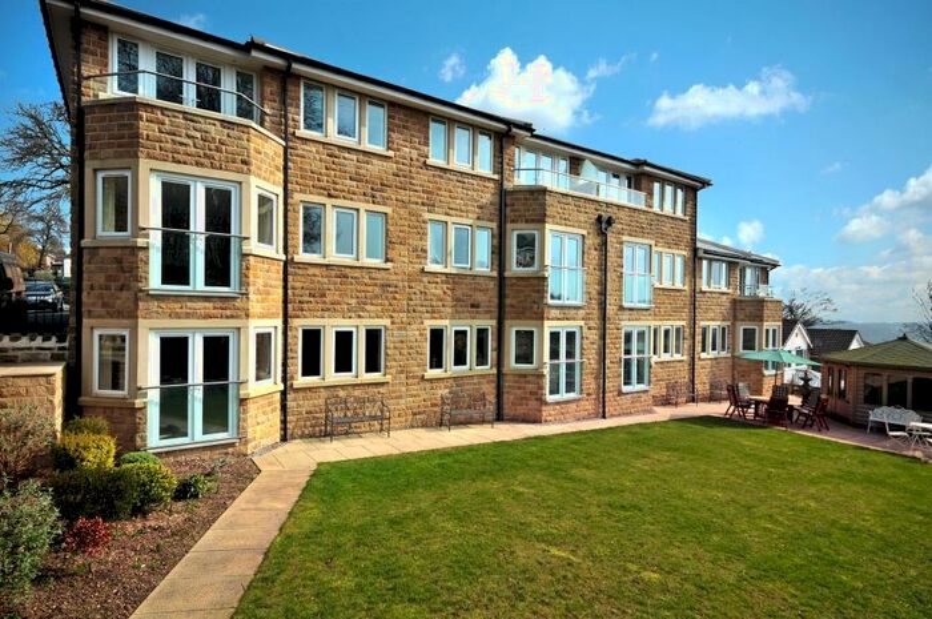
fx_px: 504
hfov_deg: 85.5
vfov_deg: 63.1
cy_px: 310
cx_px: 466
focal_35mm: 20
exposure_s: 1/320
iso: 200
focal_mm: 13
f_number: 9
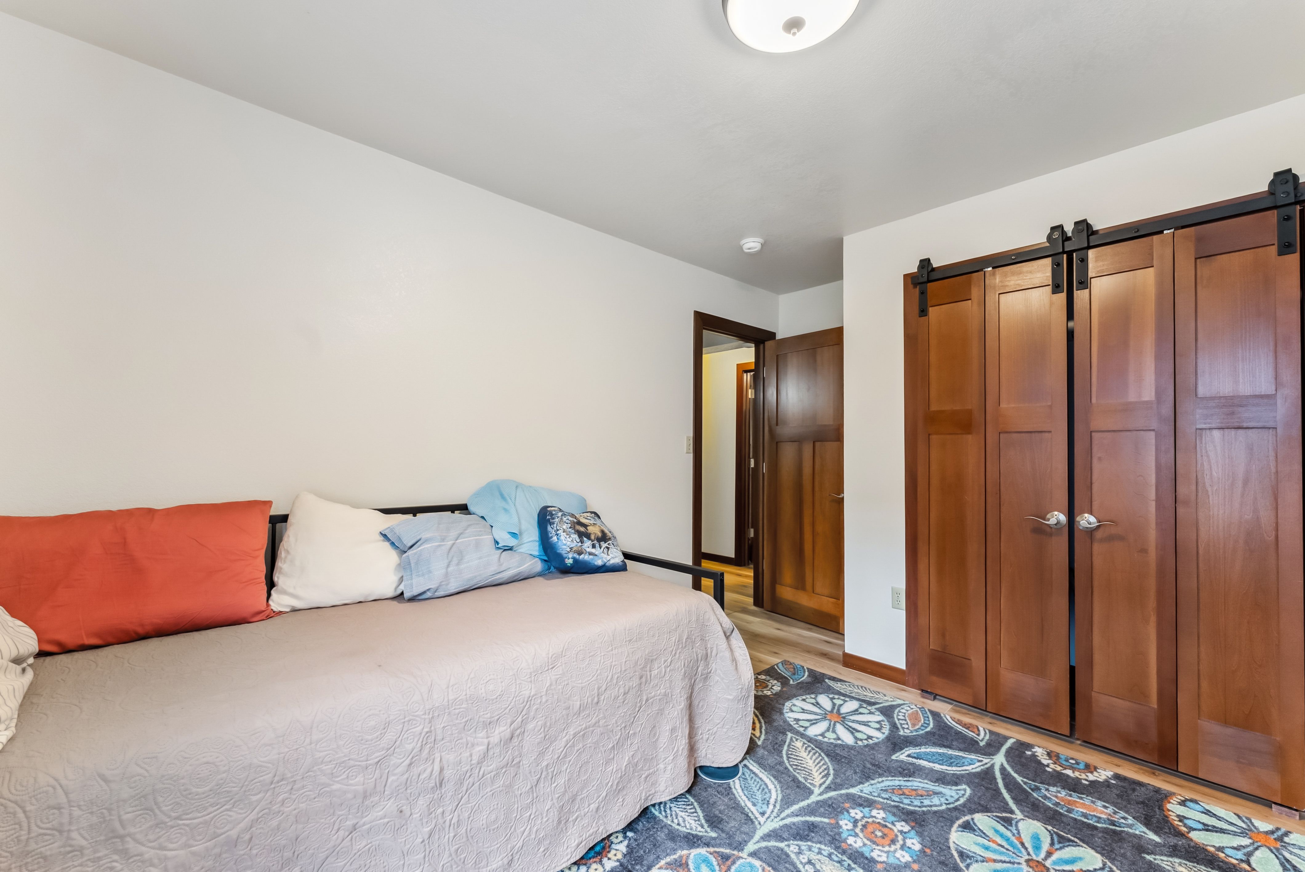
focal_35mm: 14
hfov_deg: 104.2
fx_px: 508
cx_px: 652
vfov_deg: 81.3
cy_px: 436
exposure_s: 1/15
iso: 800
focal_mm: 14
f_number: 8
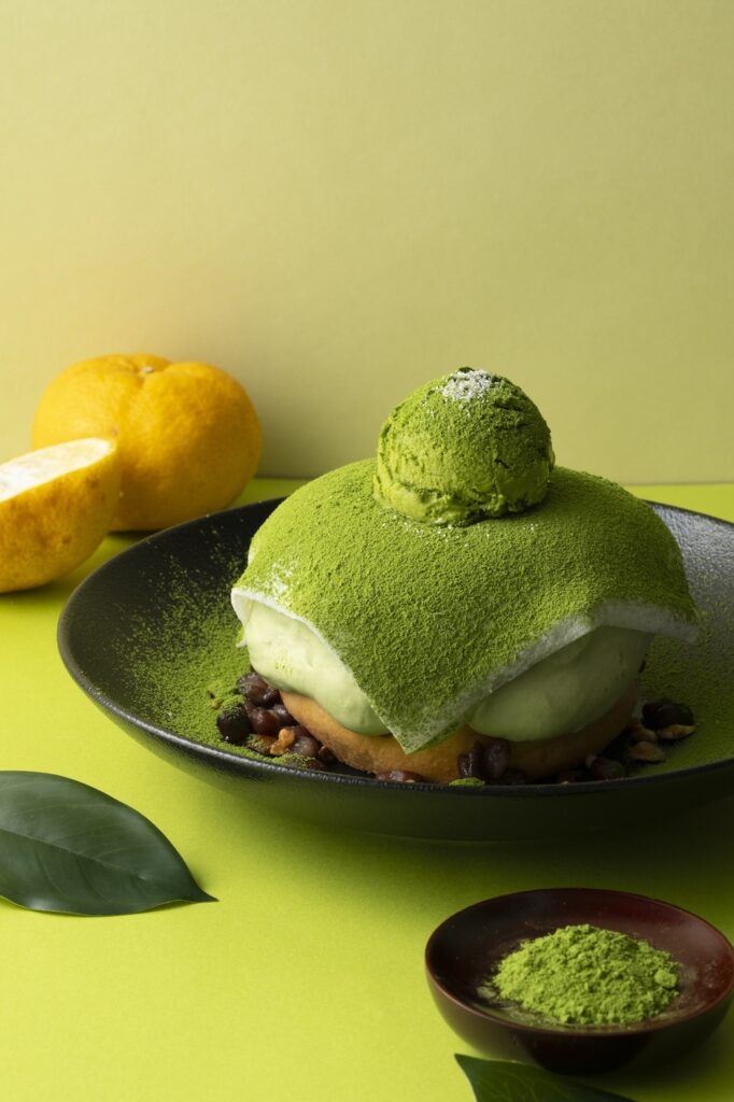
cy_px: 551
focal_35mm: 105
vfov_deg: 19.5
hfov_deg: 13.0
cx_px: 367
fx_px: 3213
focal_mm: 70
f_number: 14
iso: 100
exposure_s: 1/160
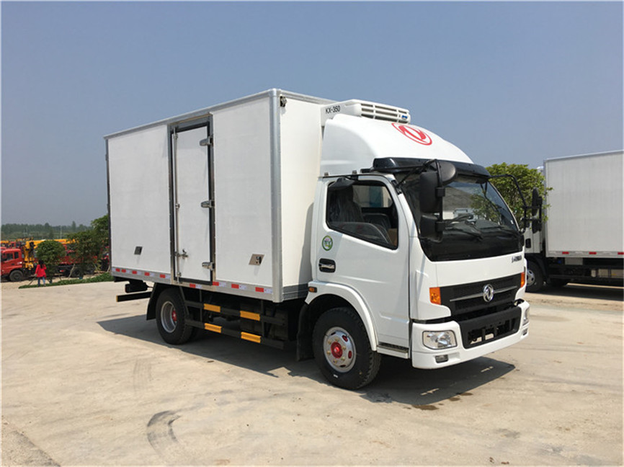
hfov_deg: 61.7
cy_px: 234
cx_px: 312
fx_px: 522
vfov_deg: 48.2
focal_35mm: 29
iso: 25
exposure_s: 1/2653
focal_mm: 4.15
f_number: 2.2
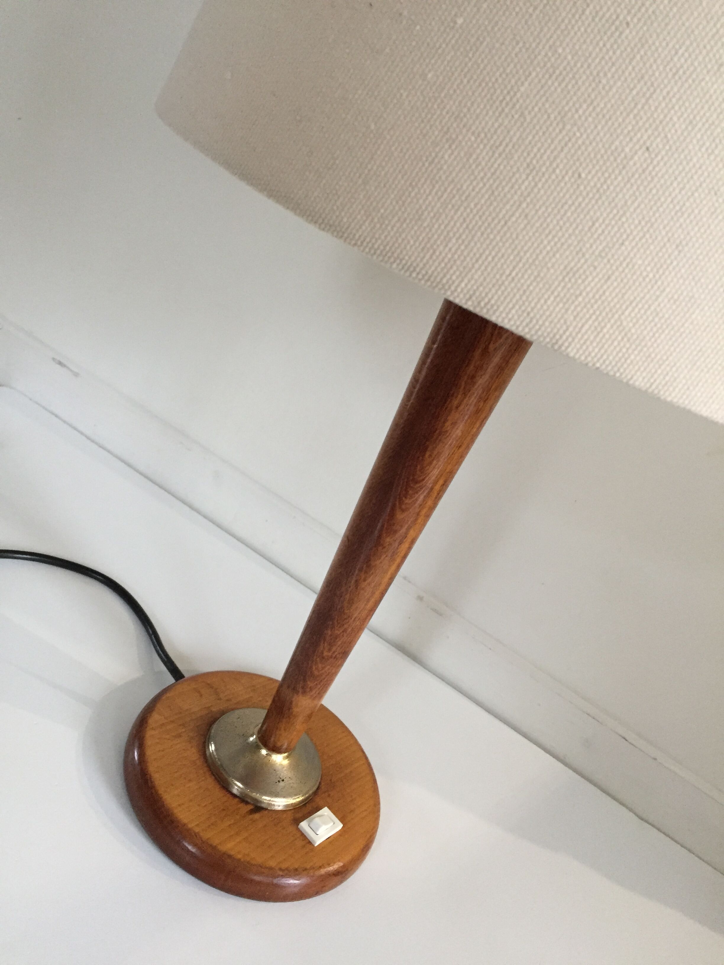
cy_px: 482
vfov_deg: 61.7
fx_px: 809
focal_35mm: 29
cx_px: 362
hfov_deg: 48.2
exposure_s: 1/33
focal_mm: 4.15
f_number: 2.2
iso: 250
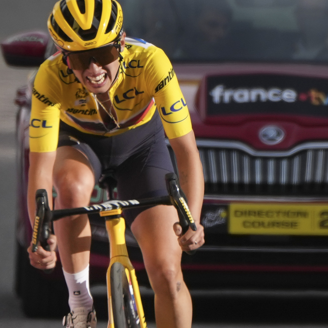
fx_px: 15716
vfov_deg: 1.2
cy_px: 210
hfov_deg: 1.2
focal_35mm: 1466
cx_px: 260
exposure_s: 1/1600
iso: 320
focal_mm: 400
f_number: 5.6
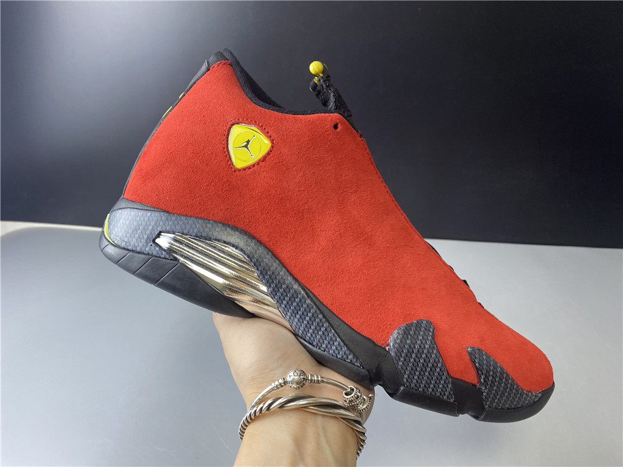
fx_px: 468
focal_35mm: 26
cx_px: 312
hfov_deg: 67.3
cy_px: 234
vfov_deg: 53.1
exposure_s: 1/50
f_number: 1.8
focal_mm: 4.25
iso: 80
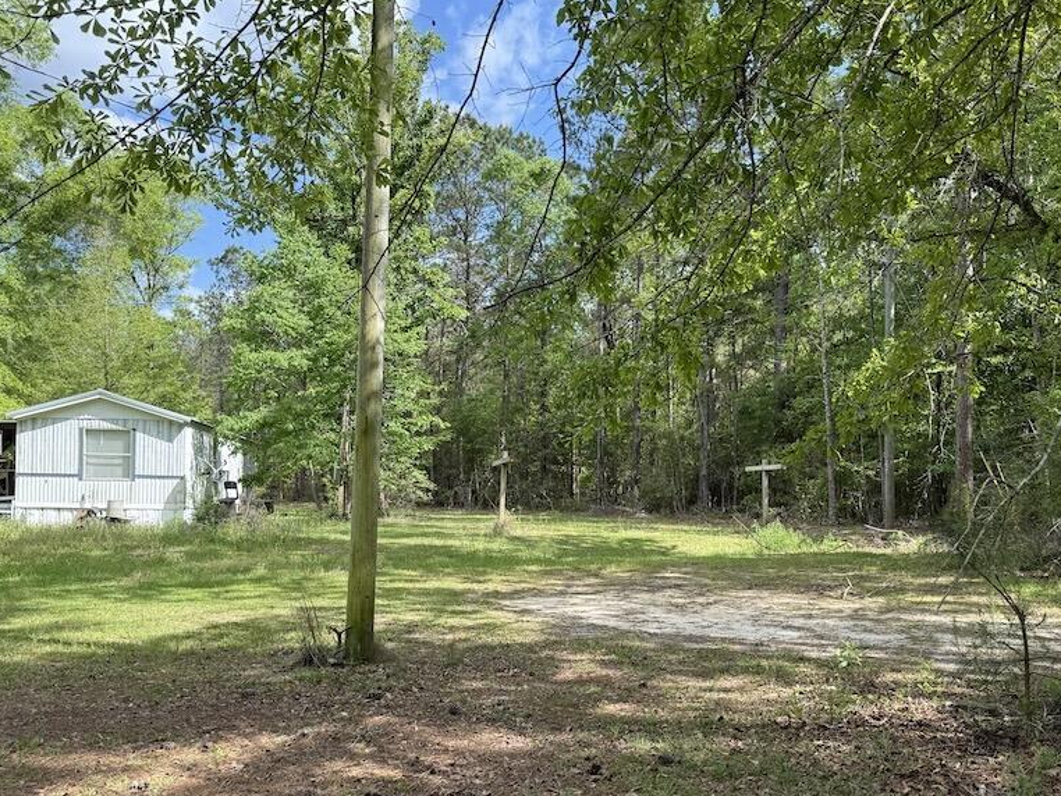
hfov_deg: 53.9
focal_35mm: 34
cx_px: 568
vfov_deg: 41.6
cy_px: 472
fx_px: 1042
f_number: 1.78
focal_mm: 6.76
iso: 100
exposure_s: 1/1618
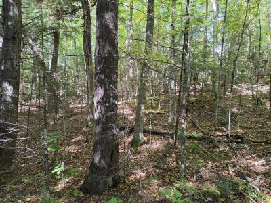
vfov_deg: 58.9
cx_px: 136
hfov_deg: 73.9
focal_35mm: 23
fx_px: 180
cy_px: 102
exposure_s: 1/180
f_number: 1.8
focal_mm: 5.4
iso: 200
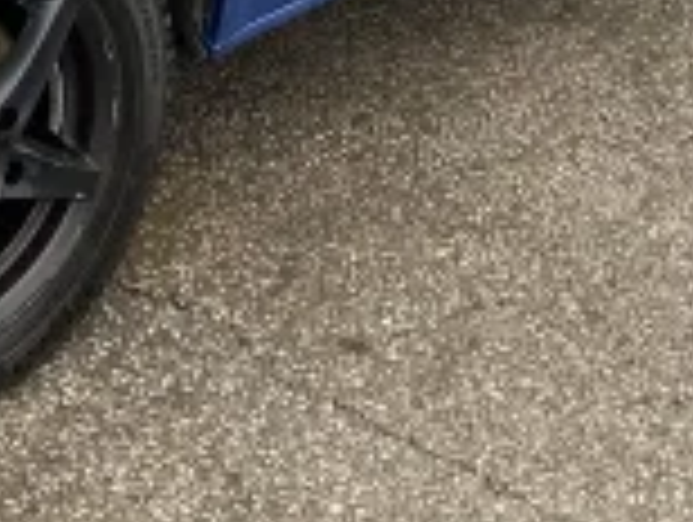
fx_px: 2165
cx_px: 22
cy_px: -531
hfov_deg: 17.8
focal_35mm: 108
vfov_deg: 12.2
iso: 80
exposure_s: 1/121
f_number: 1.8
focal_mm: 4.25
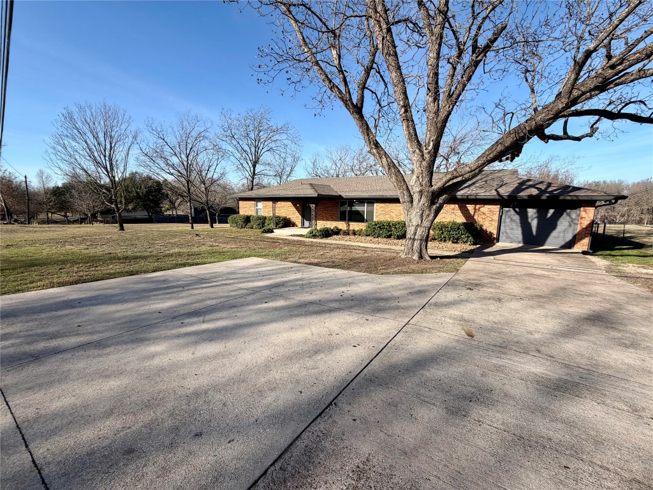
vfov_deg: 85.7
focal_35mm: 14
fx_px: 264
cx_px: 326
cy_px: 245
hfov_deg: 102.1
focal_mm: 2.22
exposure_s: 1/770
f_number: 2.2
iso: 25
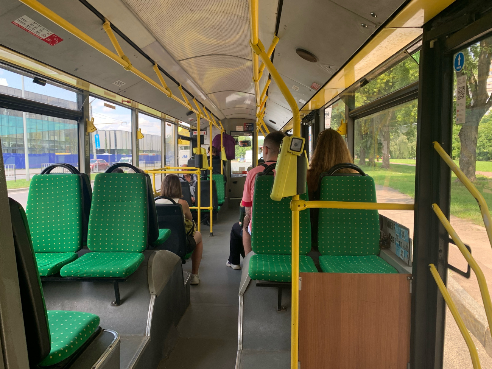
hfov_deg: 67.3
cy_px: 184
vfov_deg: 53.1
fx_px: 370
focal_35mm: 26
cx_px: 246
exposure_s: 1/122
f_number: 1.8
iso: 32
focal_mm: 4.25
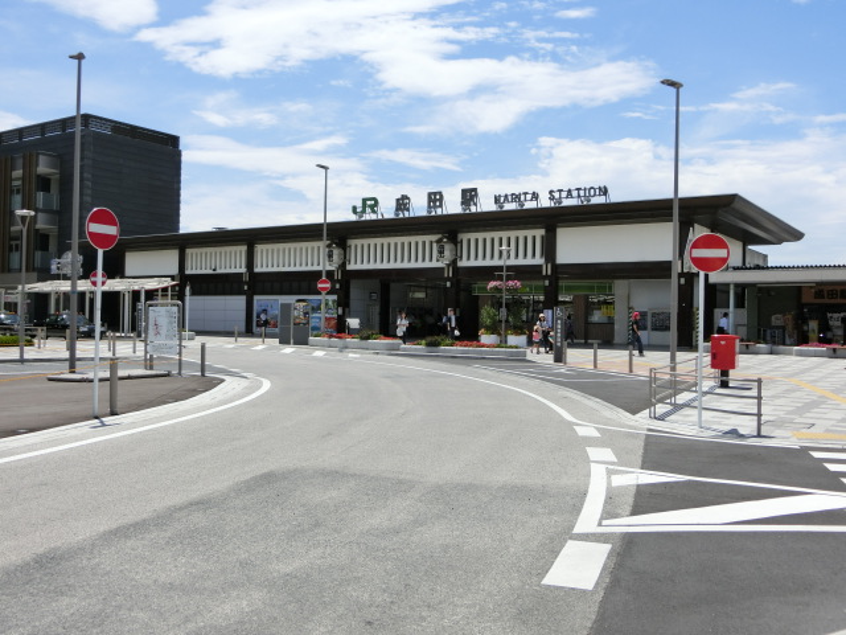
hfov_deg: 54.0
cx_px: 423
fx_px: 831
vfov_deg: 41.8
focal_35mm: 34
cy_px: 318
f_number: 3.9
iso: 80
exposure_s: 1/1000
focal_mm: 6
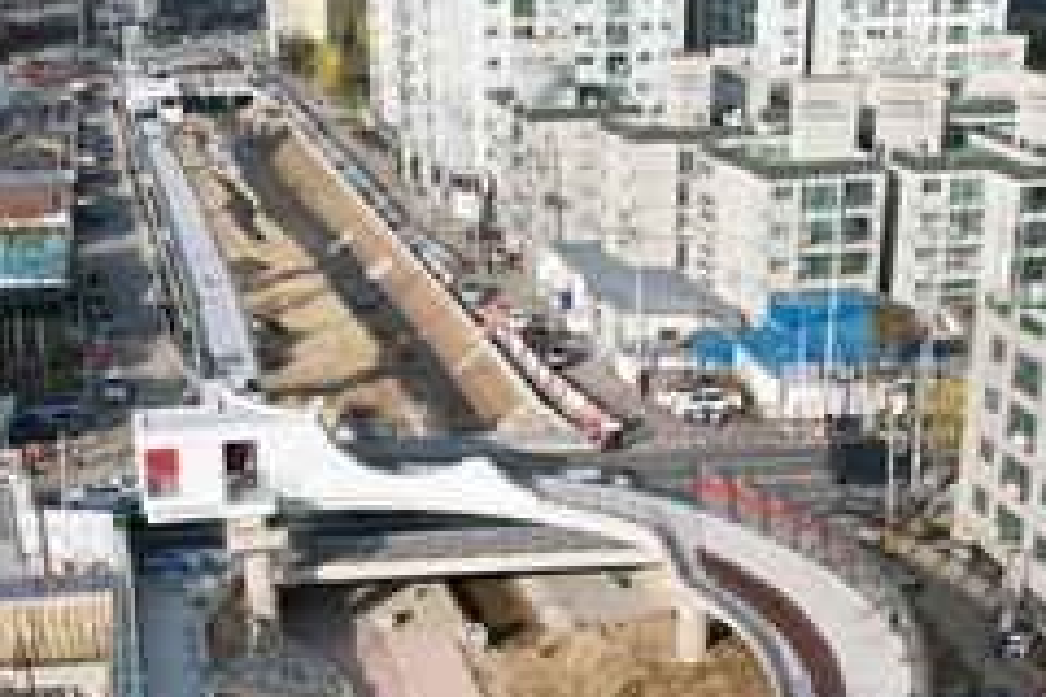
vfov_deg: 24.0
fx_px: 1598
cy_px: 623
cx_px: 514
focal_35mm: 55
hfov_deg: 36.2
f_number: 2.8
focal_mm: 8.38
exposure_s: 1/2500
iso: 200
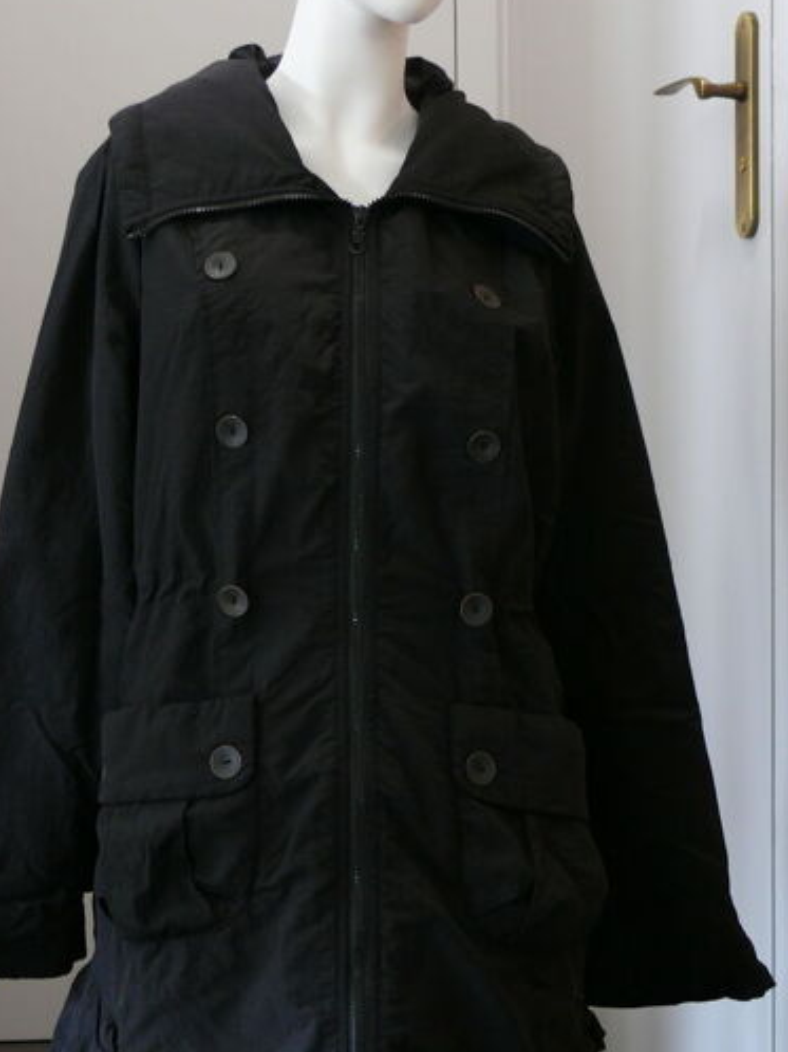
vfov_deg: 24.1
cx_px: 349
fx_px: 2461
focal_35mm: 81
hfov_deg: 18.2
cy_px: 613
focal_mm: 11.1
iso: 100
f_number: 3.2
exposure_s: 1/4
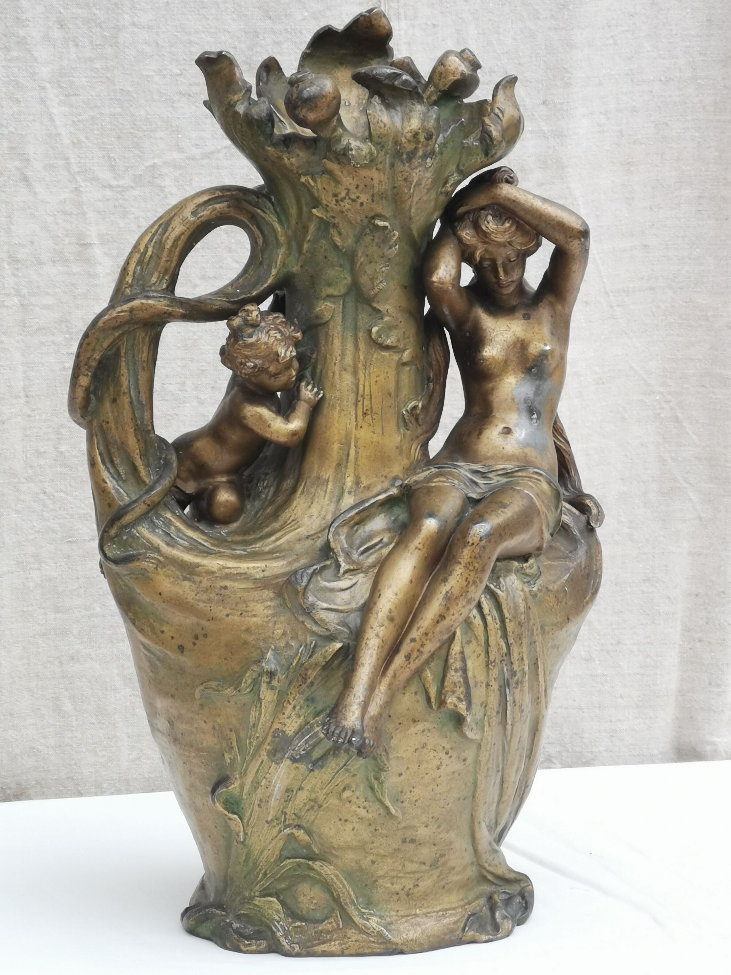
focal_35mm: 129
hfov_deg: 11.5
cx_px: 366
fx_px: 3632
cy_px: 488
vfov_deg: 15.3
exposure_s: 1/120
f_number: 2.4
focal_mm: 7.48
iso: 64
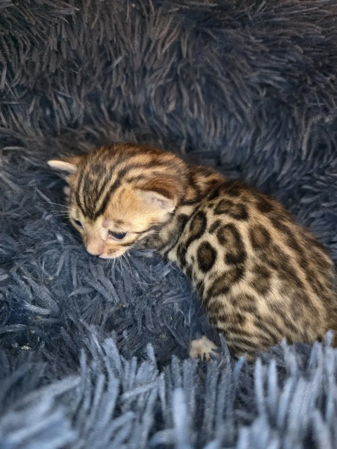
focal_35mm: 23
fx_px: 299
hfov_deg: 58.9
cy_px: 224
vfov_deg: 73.9
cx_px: 168
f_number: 1.7
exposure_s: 1/45
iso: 1250
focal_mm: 6.3
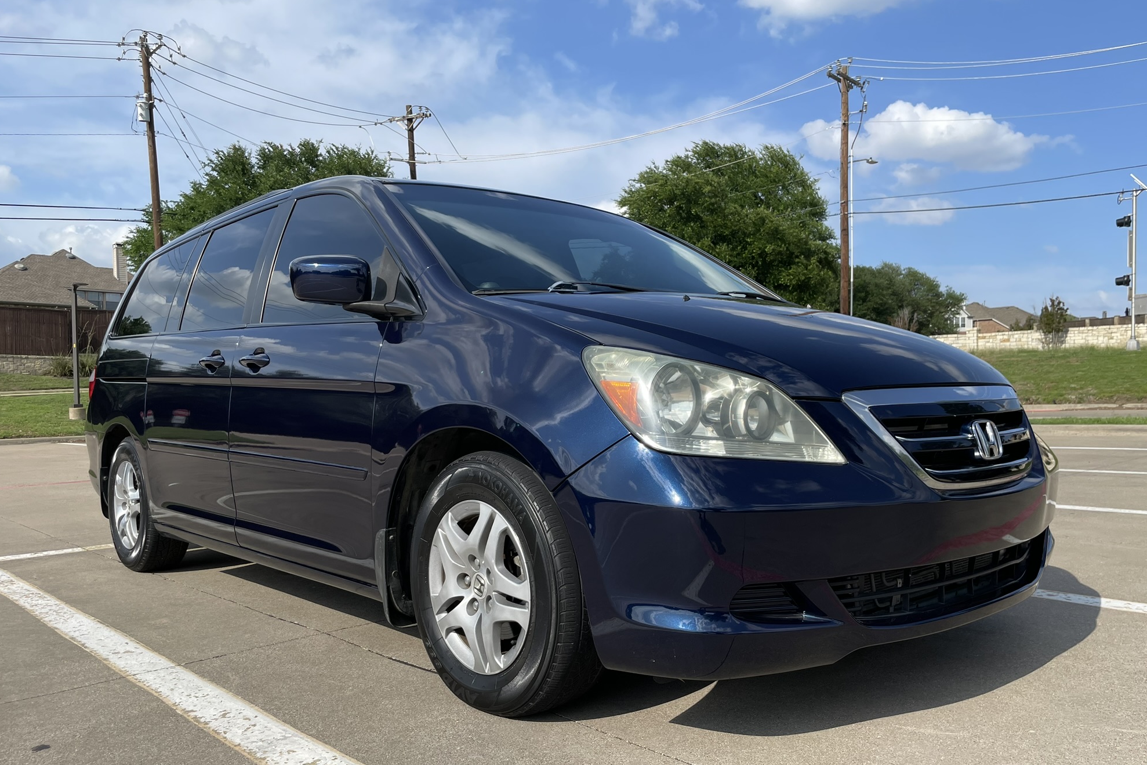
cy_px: 440
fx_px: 892
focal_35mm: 28
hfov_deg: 65.5
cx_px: 579
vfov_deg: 46.3
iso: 32
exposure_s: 1/3125
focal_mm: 4.2
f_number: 1.6
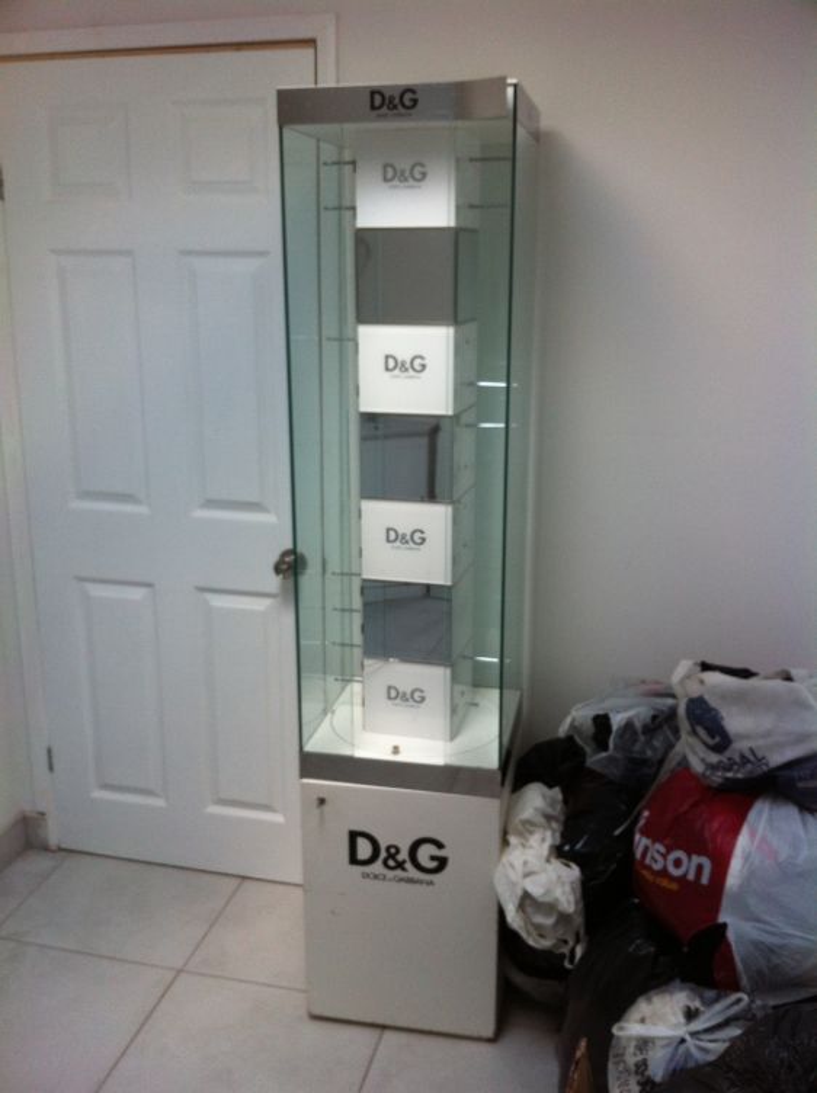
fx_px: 1104
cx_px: 408
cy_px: 546
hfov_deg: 40.6
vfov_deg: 52.7
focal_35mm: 35
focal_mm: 3.85
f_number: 2.8
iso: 80
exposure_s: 1/24
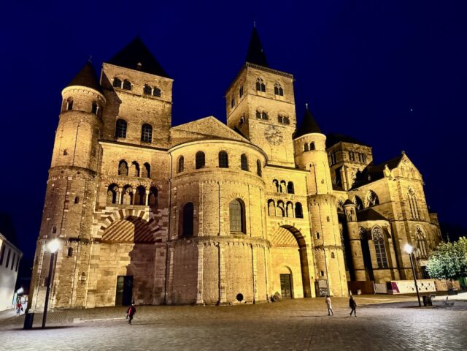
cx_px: 234
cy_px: 176
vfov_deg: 56.8
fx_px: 324
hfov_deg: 71.6
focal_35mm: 24
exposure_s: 1/25
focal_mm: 6.76
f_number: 1.78
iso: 1000
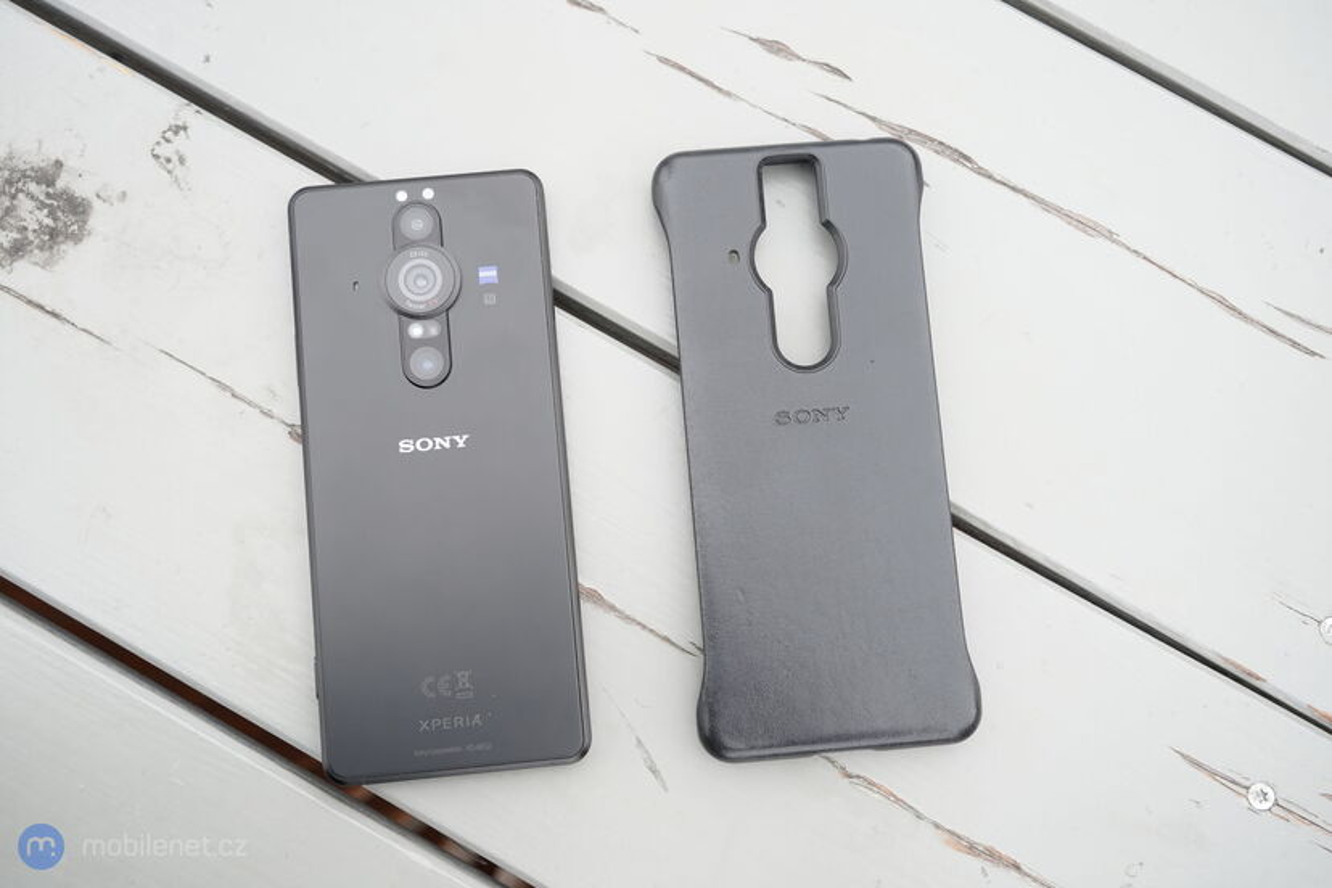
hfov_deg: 50.7
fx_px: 1406
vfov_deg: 35.1
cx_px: 666
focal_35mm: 38
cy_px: 444
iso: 400
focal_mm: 38
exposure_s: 1/125
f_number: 5.6
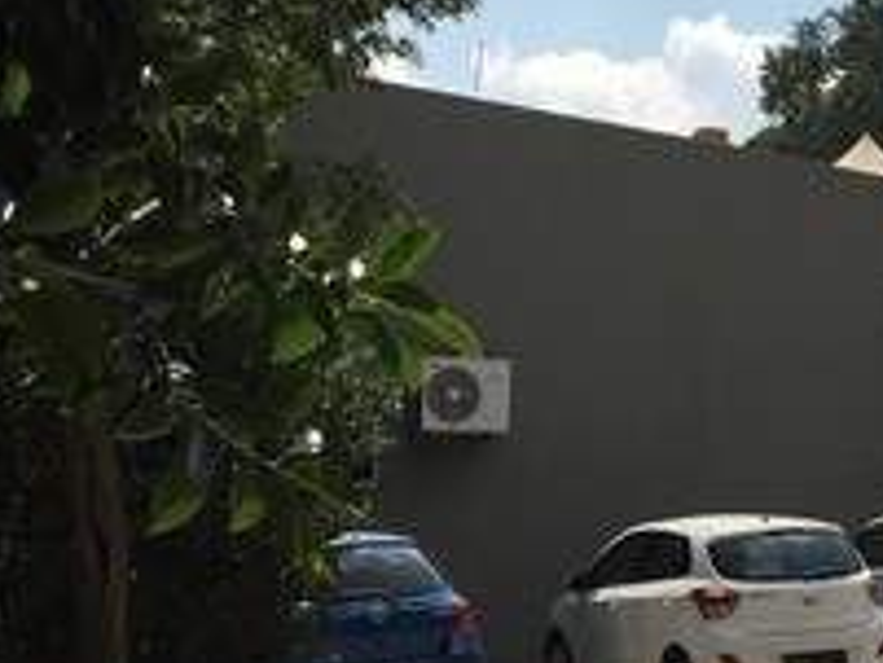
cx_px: 848
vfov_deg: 20.5
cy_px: 353
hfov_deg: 25.9
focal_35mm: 72
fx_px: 1838
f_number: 2.2
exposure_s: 1/2825
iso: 32
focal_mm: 4.15
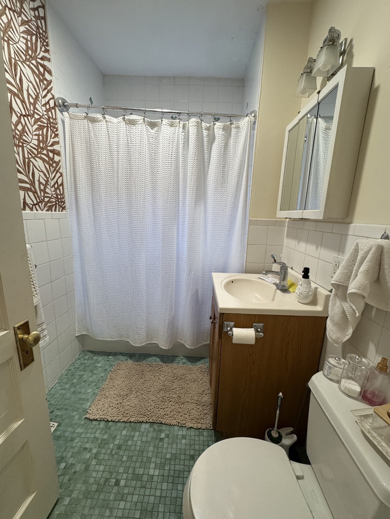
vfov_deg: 102.1
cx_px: 195
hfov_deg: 85.7
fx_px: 210
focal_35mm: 14
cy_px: 260
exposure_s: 1/120
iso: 320
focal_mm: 2.22
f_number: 2.2
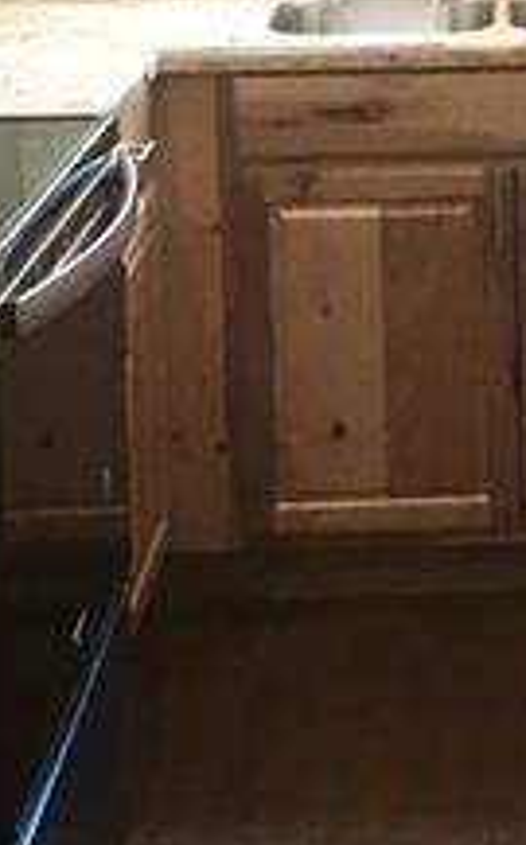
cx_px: 639
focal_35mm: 109
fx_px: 2508
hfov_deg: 11.7
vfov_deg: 18.3
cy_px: -113
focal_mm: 4.15
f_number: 2.2
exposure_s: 1/30
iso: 40
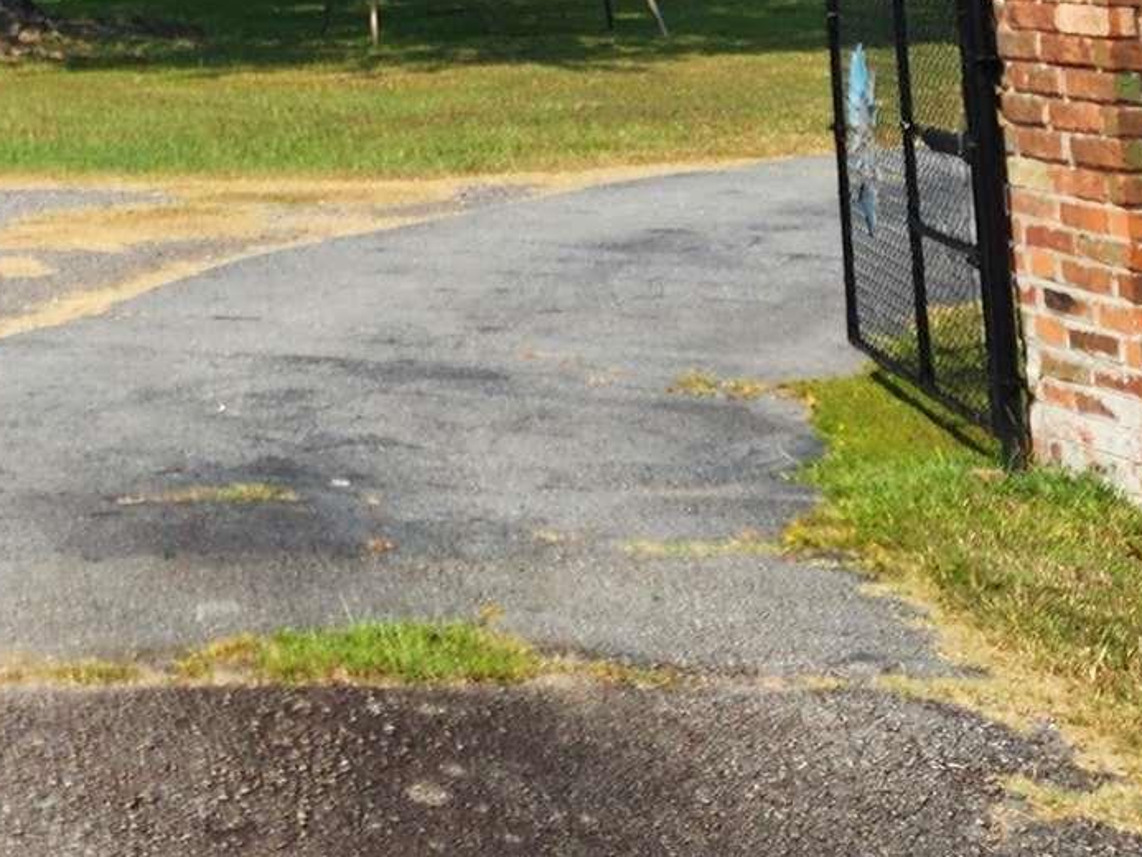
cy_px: -1010
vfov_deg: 12.3
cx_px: -101
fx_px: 3366
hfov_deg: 18.6
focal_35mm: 102
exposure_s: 1/1142
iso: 12
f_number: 1.8
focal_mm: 6.4
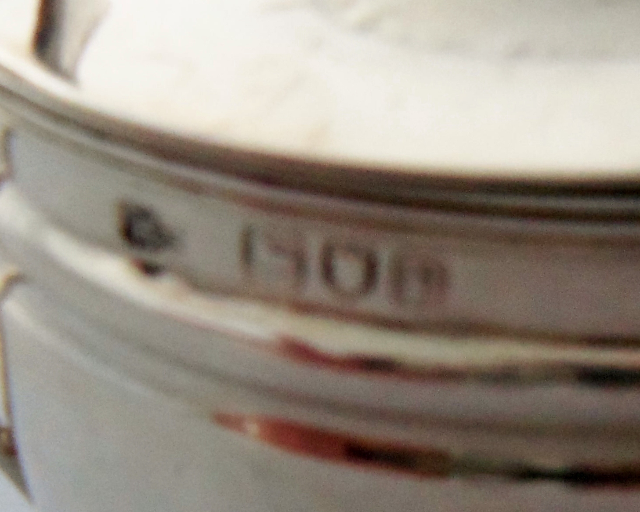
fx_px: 1515
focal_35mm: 80
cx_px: 395
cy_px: 297
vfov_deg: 19.2
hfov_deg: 23.8
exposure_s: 1/25
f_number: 3.9
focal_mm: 5.1
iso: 400
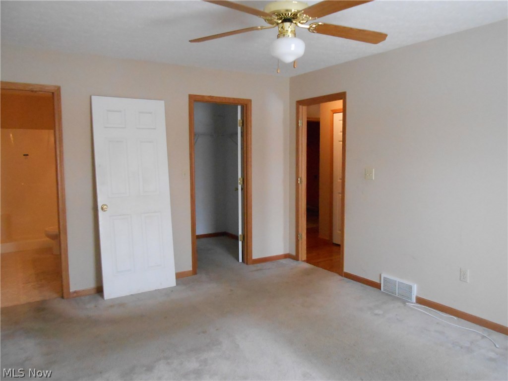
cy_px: 190
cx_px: 254
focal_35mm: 26
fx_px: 382
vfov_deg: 53.1
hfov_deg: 67.3
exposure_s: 1/100
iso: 800
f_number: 3.5
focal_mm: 4.6
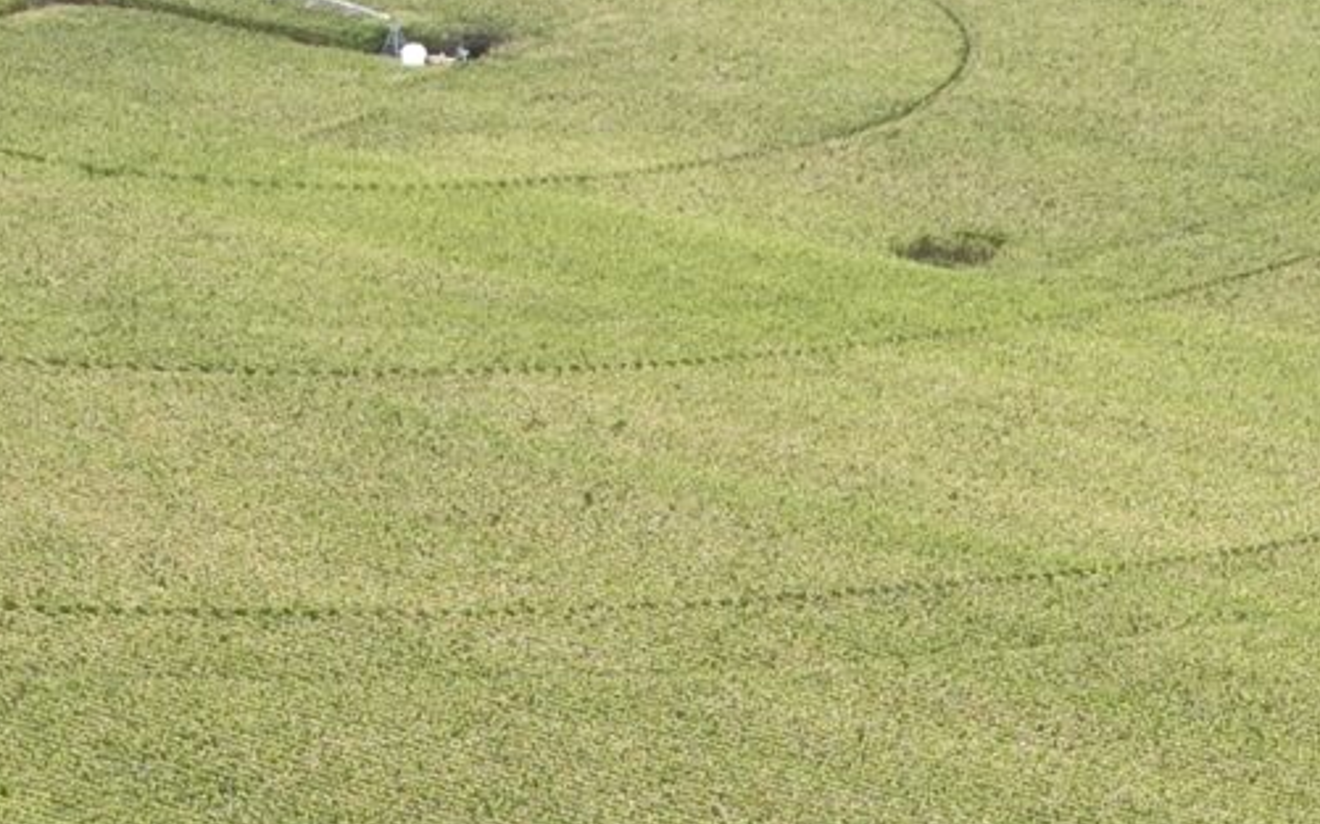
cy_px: 1772
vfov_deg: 9.3
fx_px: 4676
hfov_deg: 16.1
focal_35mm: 130
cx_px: 656
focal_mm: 12.29
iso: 100
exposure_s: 1/160
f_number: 2.8
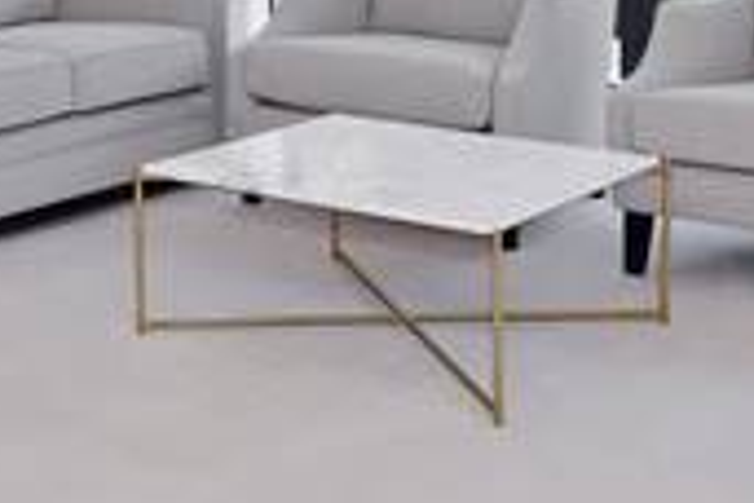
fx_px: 1717
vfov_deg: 15.4
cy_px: -236
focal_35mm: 82
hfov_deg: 22.7
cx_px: -159
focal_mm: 14
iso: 400
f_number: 11
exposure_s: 1/50
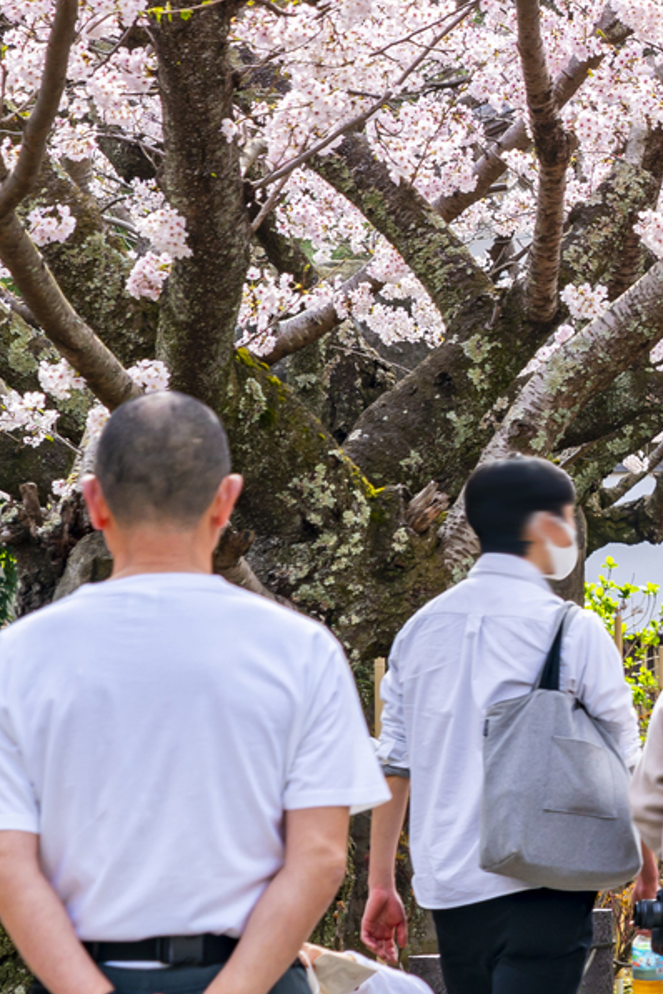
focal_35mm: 352
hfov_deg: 3.8
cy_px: 13
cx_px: 1569
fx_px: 9723
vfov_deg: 5.8
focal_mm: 105
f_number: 8
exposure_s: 1/80
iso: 100
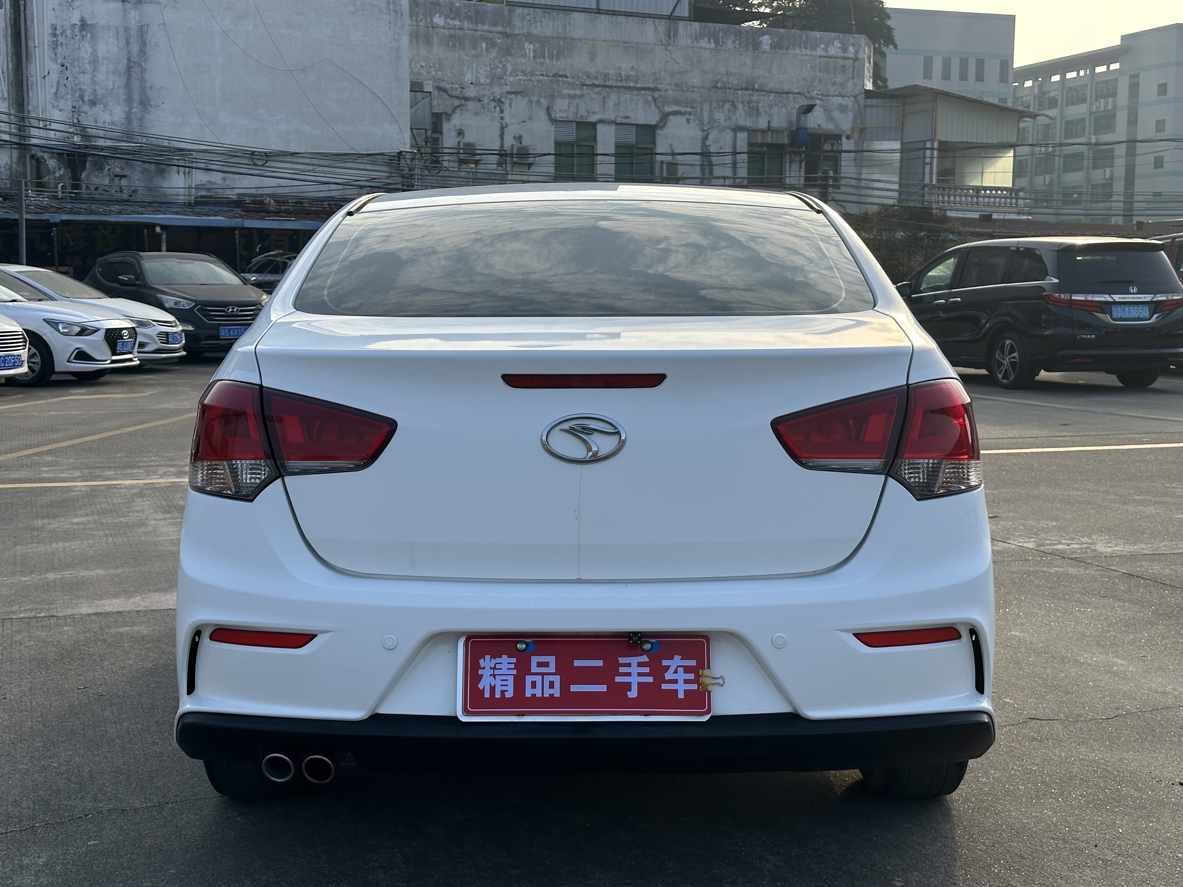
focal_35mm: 48
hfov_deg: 39.7
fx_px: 1640
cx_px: 592
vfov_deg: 30.3
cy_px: 444
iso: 64
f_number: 1.78
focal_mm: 6.86
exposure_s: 1/1992
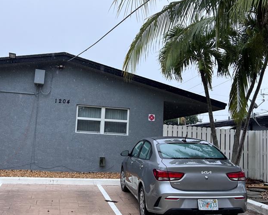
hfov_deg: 43.8
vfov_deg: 35.7
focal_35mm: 42
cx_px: 124
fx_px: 333
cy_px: 106
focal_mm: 5.7
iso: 50
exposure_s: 1/1019
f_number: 1.5
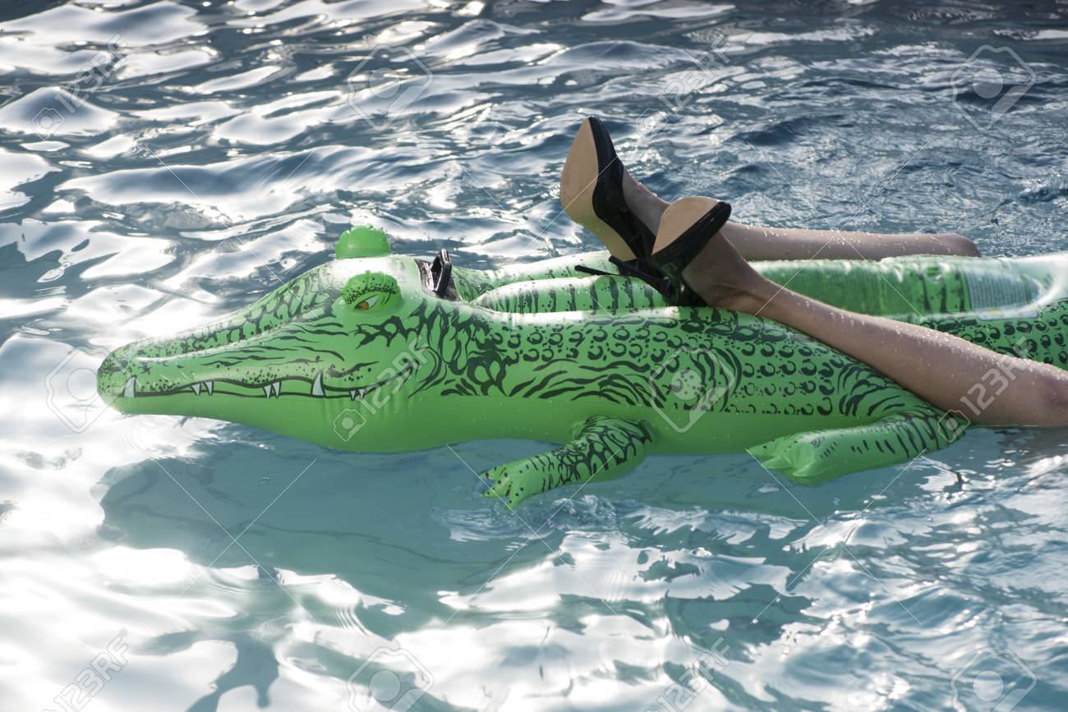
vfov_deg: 13.0
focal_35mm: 105
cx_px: 534
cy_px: 356
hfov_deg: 19.5
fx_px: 3115
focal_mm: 105
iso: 100
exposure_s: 1/160
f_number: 7.1
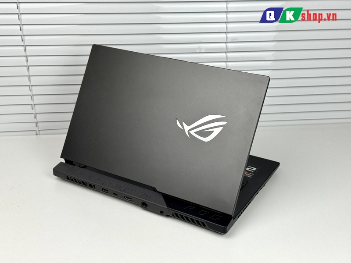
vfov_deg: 30.3
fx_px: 487
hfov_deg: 39.7
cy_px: 132
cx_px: 176
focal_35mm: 48
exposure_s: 1/358
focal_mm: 6.76
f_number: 1.78
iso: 64
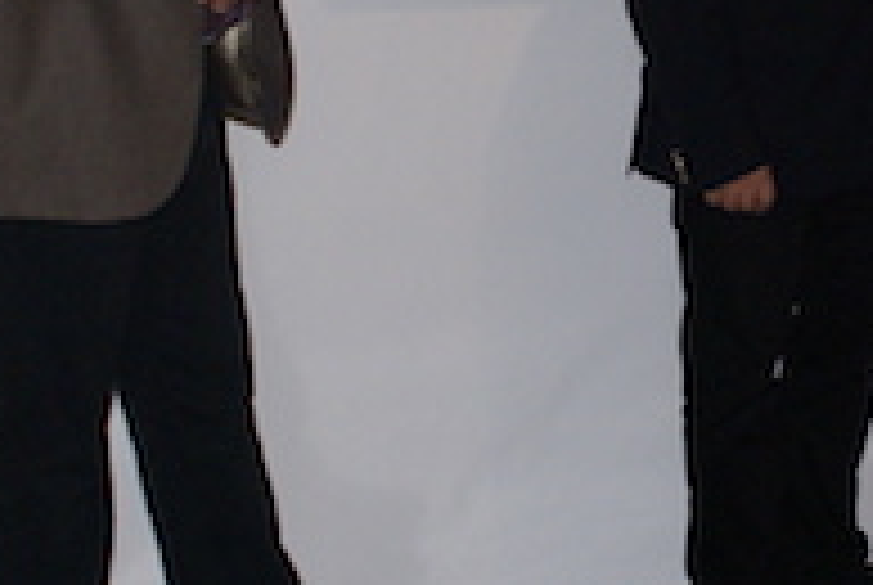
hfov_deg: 16.2
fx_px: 3036
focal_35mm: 125
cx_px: 698
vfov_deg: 11.0
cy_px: 234
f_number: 5.6
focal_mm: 18
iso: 400
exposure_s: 1/60
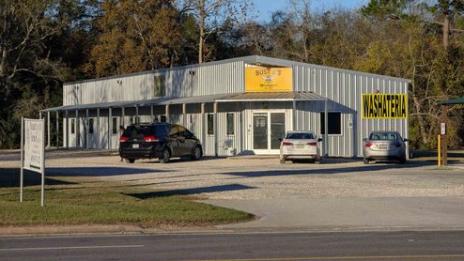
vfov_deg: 10.4
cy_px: 113
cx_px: 233
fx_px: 1440
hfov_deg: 18.3
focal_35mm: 117
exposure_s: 1/1144
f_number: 3.5
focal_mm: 19
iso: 33
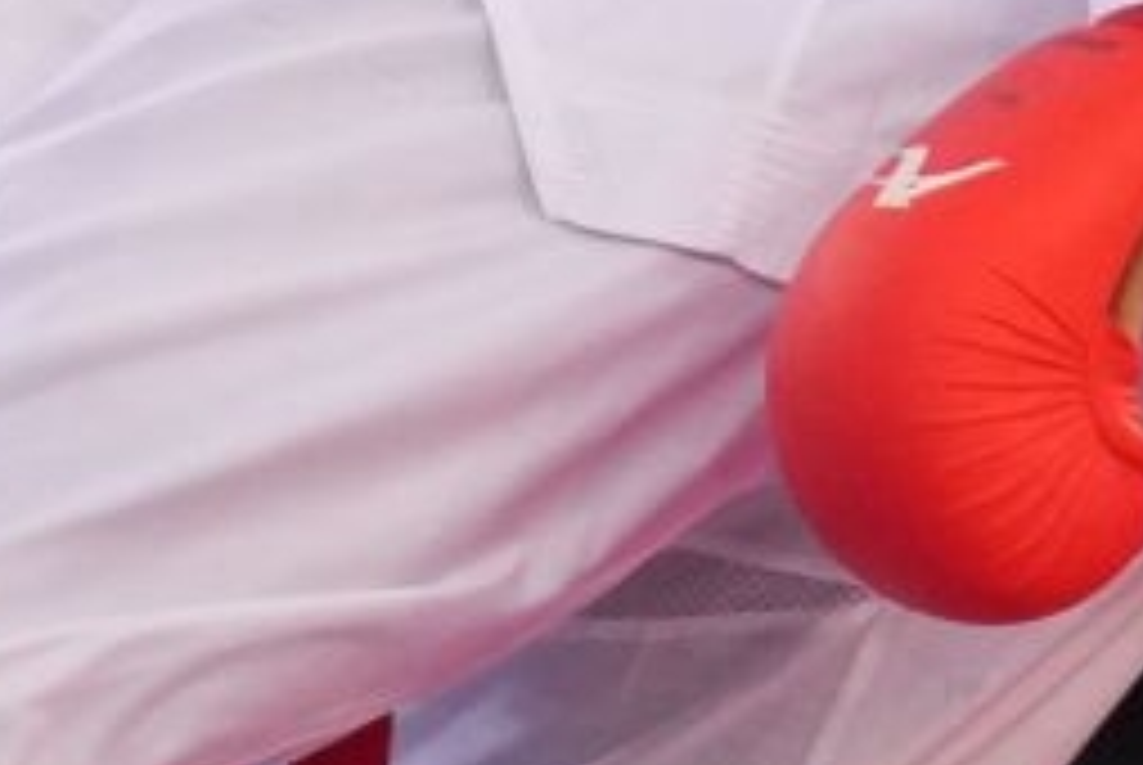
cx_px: 603
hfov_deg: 1.0
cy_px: -284
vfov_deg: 0.6
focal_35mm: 2123
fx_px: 67482
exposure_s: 1/1000
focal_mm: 200
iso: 2000
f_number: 2.8
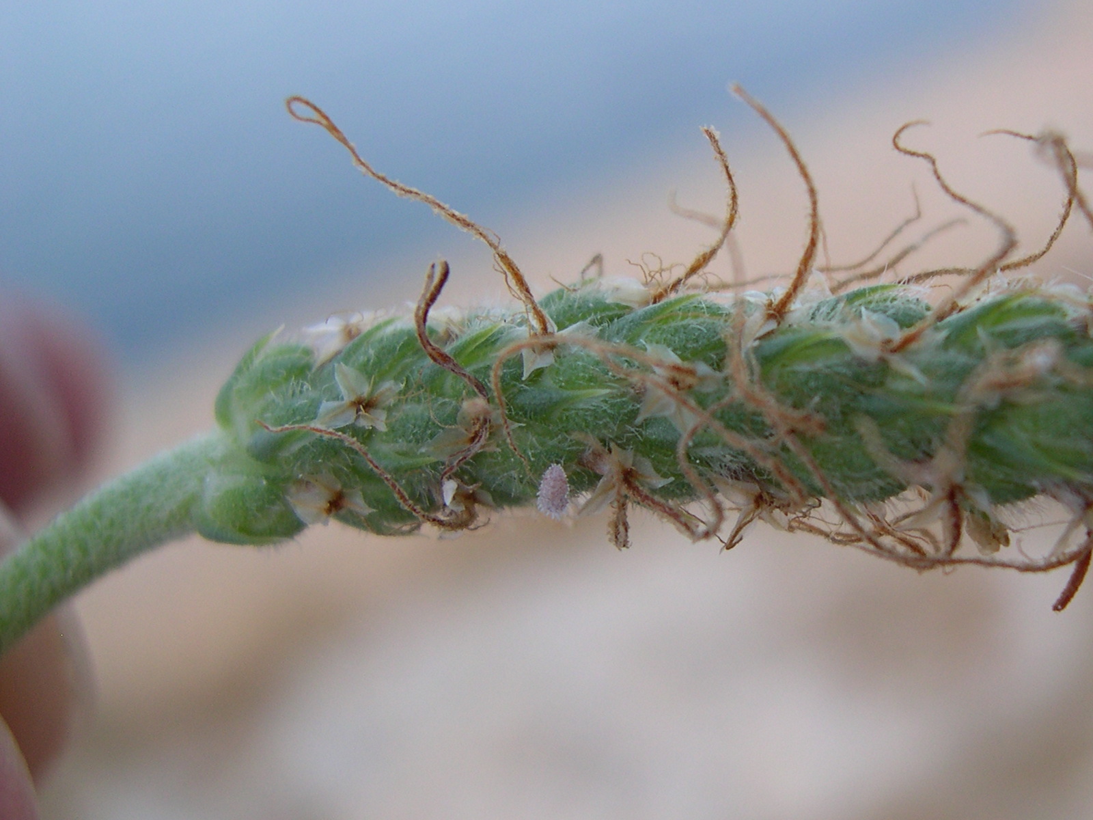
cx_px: 546
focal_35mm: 38
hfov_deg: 49.0
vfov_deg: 37.7
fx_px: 1200
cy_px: 410
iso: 100
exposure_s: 1/158
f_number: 2.8
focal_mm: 8
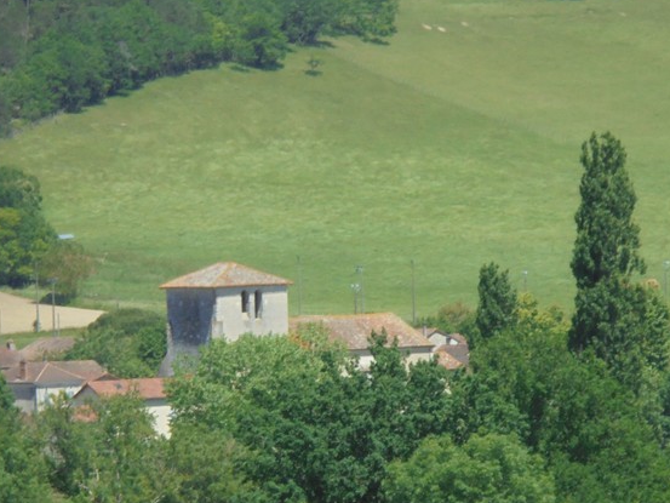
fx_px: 5595
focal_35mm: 289
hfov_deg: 6.8
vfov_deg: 5.1
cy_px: 429
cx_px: 488
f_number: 6.5
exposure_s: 1/250
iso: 100
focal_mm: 27.6
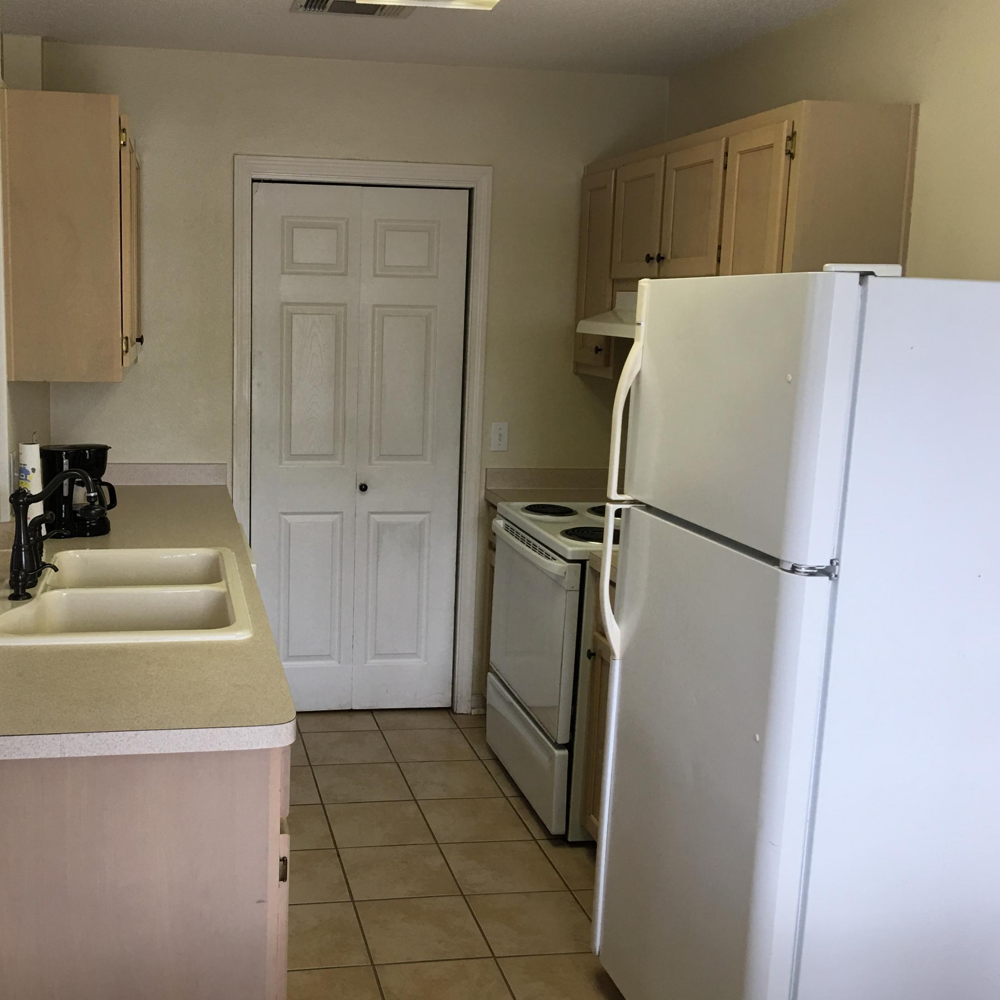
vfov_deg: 47.2
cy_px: 491
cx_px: 353
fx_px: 1144
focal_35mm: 35
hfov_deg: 46.6
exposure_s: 1/30
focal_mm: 4.15
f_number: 2.2
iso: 32
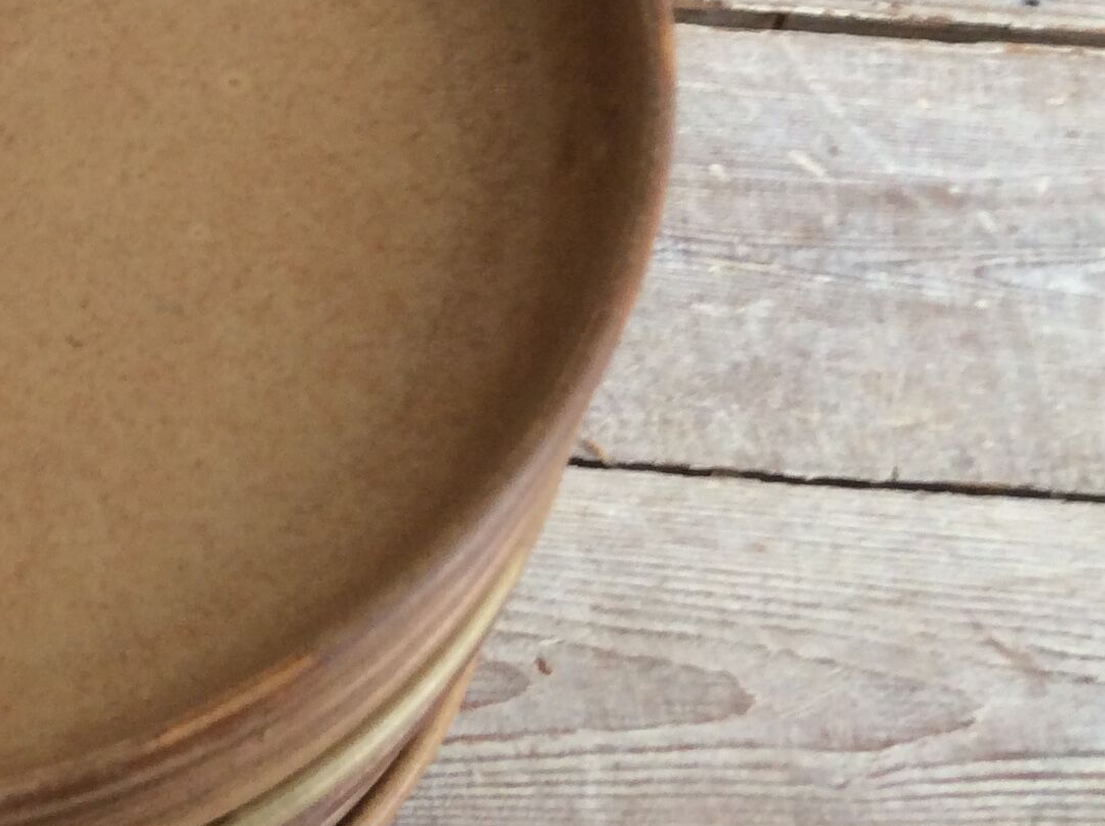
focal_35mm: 77
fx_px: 2455
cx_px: -124
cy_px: 86
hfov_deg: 23.7
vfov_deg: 18.8
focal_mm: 3.3
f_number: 2.4
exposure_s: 1/24
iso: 50
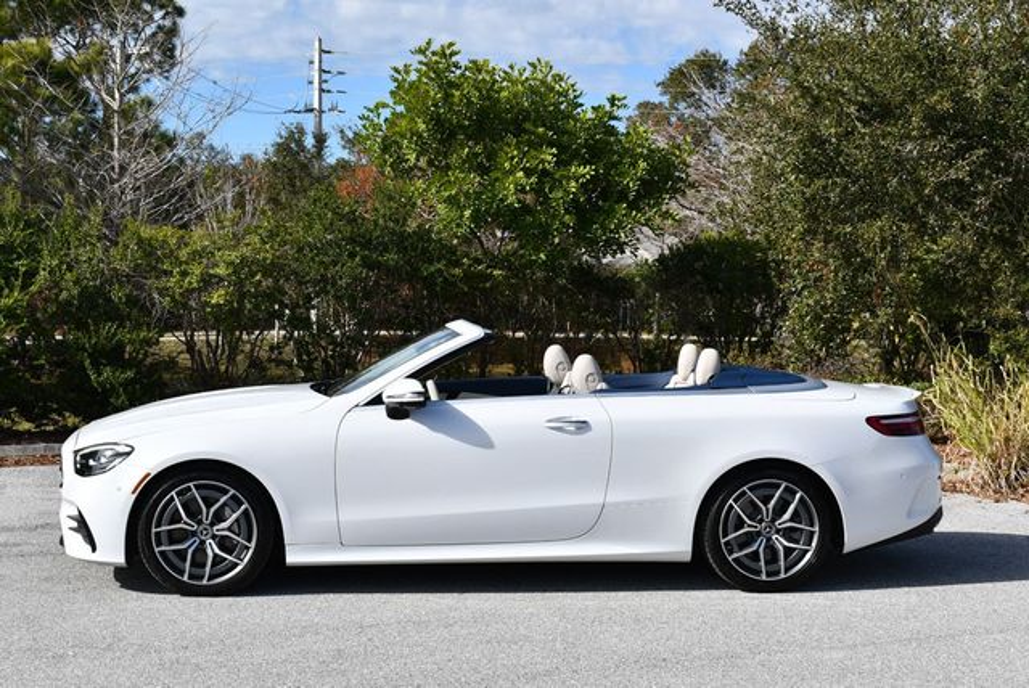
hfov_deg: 32.4
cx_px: 514
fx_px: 1774
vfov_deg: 22.0
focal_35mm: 62
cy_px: 344
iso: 100
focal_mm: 31
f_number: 9
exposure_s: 1/320
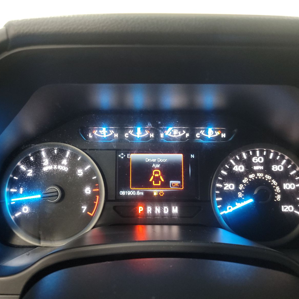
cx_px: 135
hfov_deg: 55.5
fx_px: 283
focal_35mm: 29
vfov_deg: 55.6
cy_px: 151
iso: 828
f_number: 1.8
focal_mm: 6.7
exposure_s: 1/19
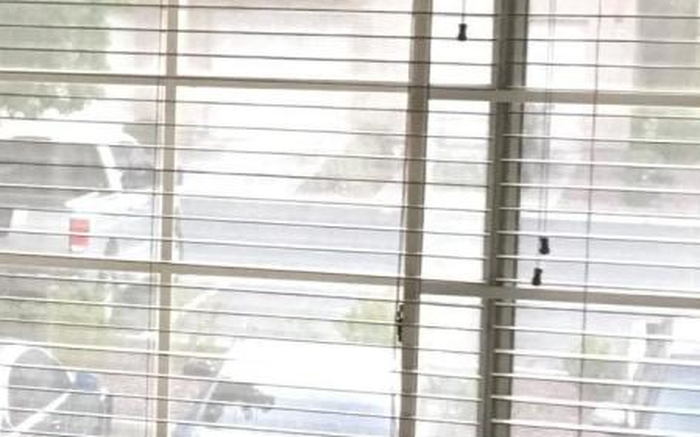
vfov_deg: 9.6
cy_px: 236
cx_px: -281
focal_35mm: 137
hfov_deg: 14.4
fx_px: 2612
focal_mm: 4.15
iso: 64
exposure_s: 1/15
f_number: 2.2
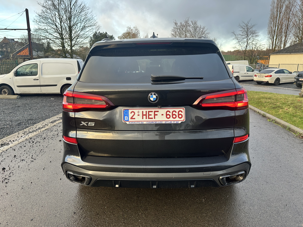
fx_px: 210
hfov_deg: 71.6
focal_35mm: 24
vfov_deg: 56.8
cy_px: 114
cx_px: 152
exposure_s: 1/147
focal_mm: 6.86
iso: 64
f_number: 1.78
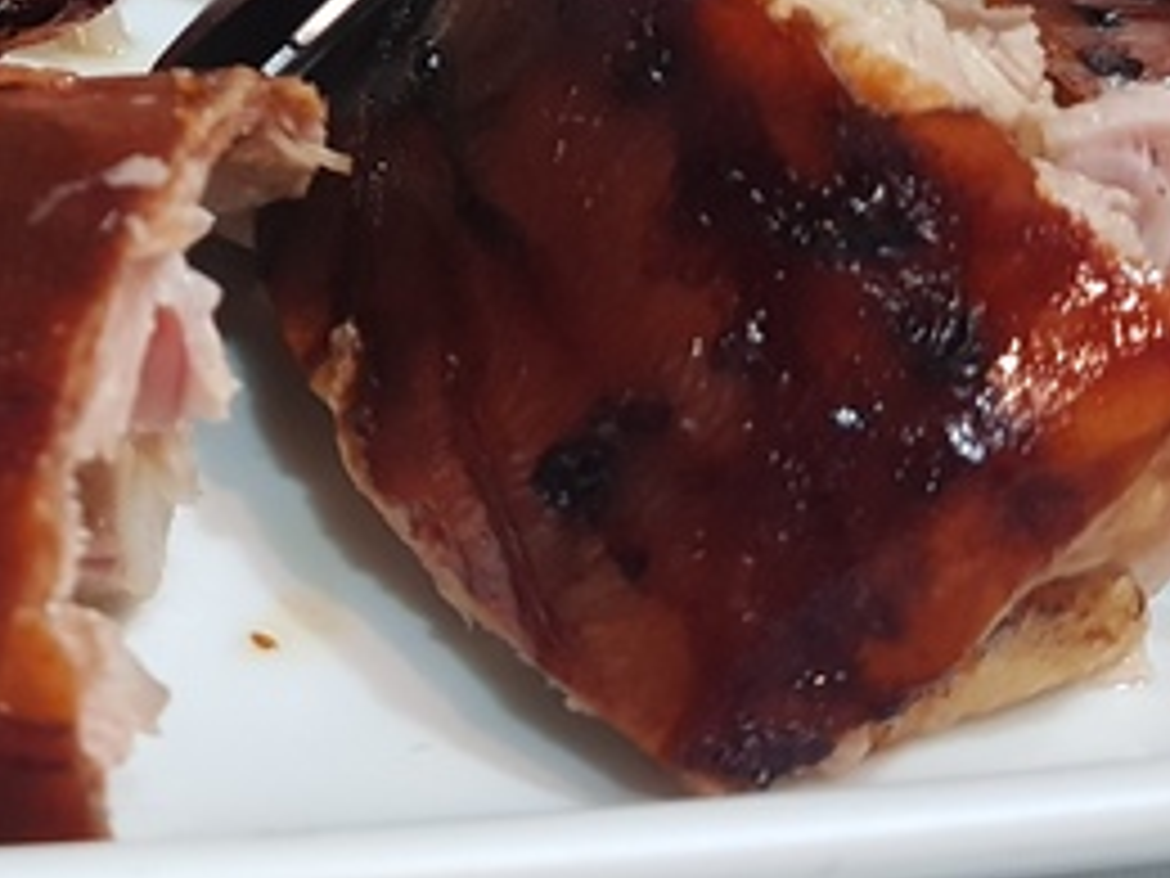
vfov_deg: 19.2
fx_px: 2535
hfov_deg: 25.0
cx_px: 54
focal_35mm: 75
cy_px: 29
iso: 200
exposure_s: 1/18
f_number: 1.7
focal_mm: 4.2
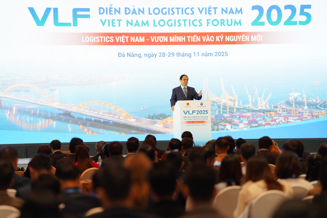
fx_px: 1680
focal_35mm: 185
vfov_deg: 7.4
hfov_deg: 11.1
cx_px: 164
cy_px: 109
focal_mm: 185
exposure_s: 1/250
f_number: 3.2
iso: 800
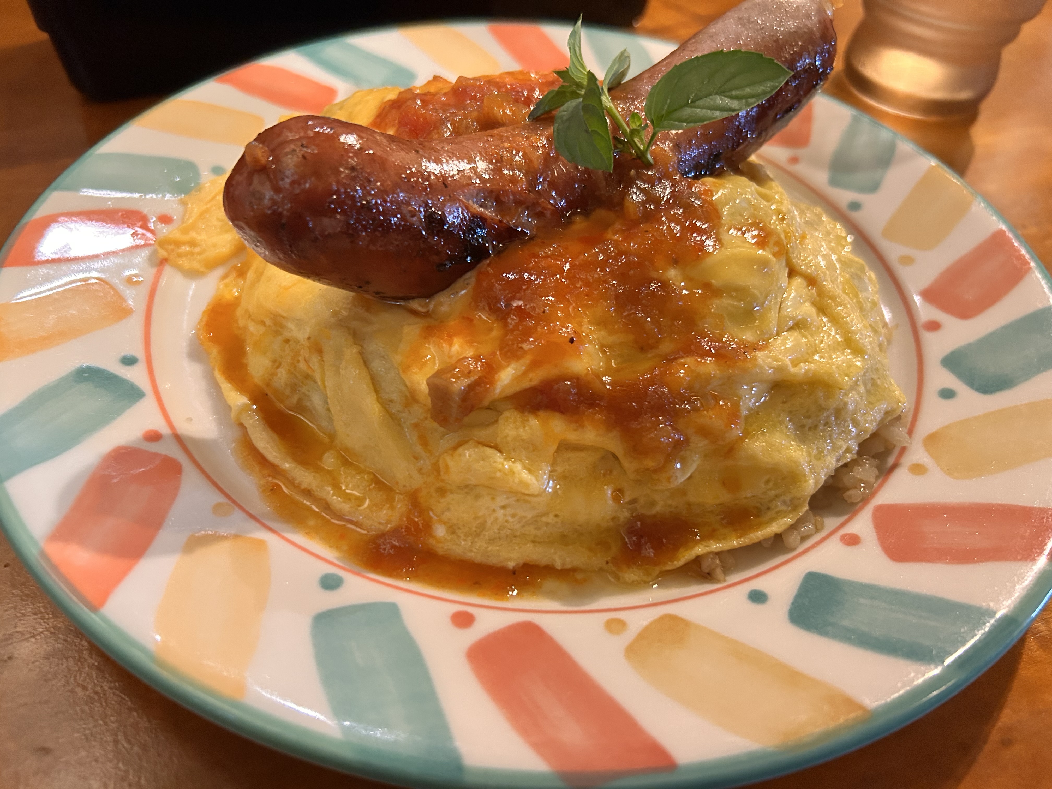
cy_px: 394
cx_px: 526
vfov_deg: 53.1
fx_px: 790
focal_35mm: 26
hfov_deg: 67.3
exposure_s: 1/40
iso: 500
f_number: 1.5
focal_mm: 5.7
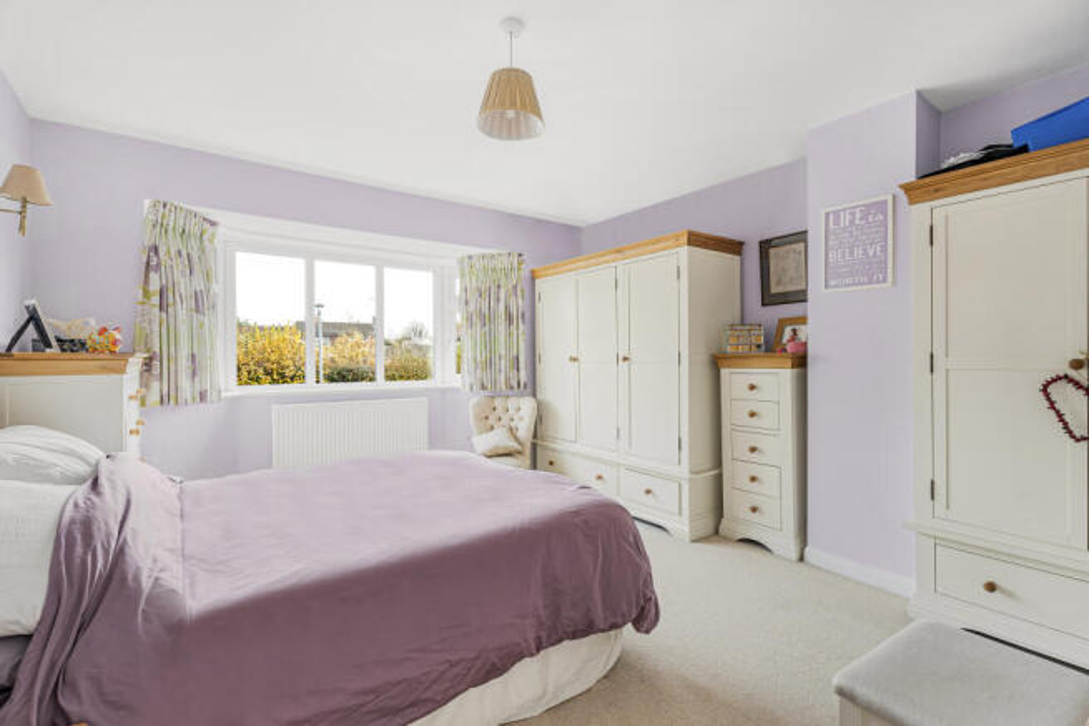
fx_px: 484
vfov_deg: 73.8
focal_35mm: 16
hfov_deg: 96.7
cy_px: 363
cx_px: 544
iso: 400
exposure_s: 1/2.5
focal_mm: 16
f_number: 9
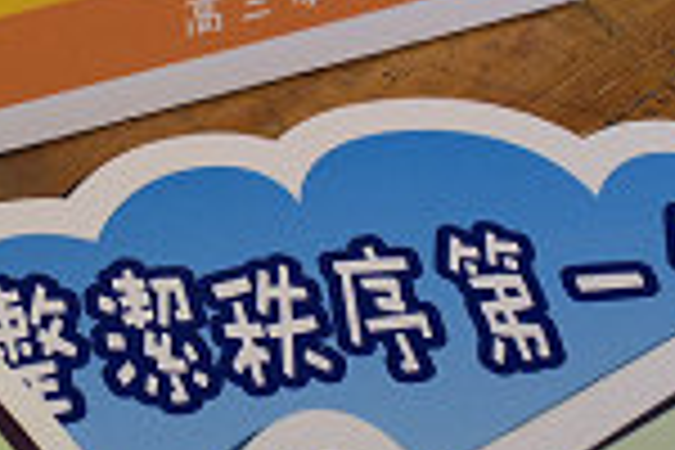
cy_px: 117
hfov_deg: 16.8
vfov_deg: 11.4
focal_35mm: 120
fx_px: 2250
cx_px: 68
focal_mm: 24
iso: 1100
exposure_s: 1/40
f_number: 5.6
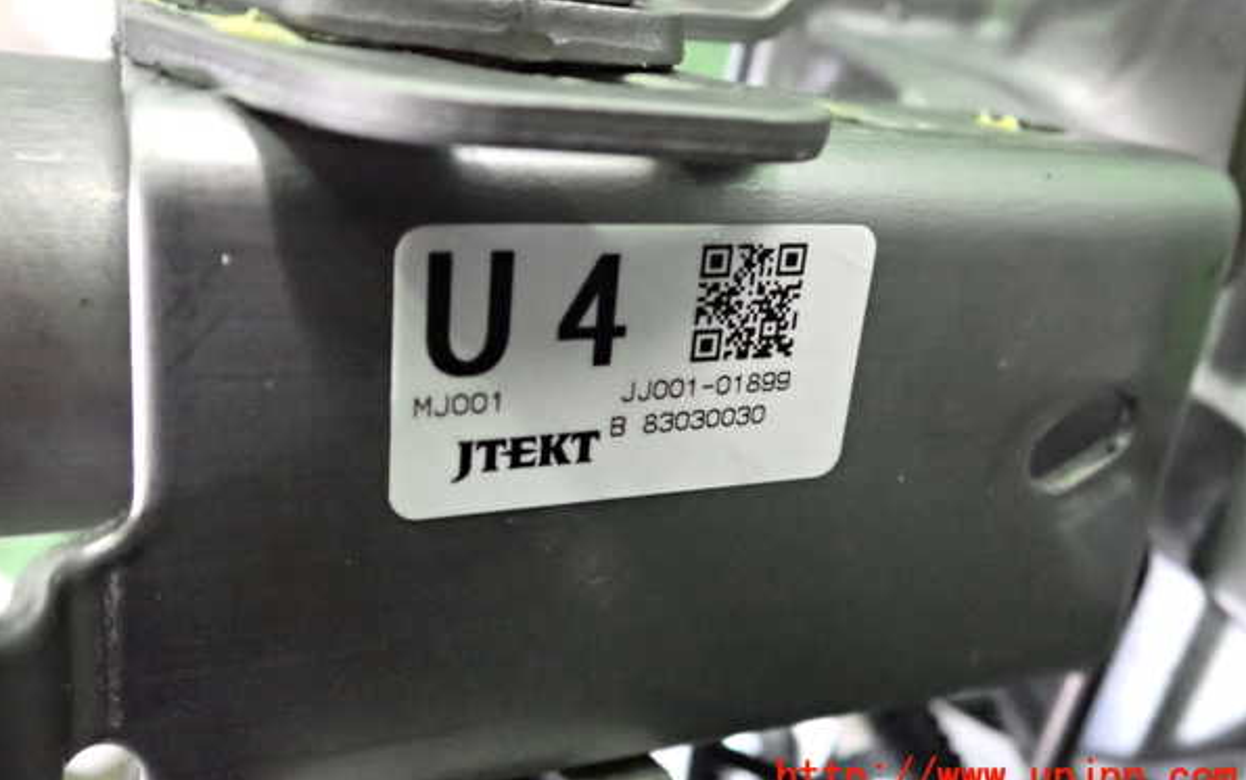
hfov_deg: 59.6
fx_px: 1087
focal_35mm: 32
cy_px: 335
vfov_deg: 39.4
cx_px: 621
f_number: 2.3
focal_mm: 5.4
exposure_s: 1/160
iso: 3200
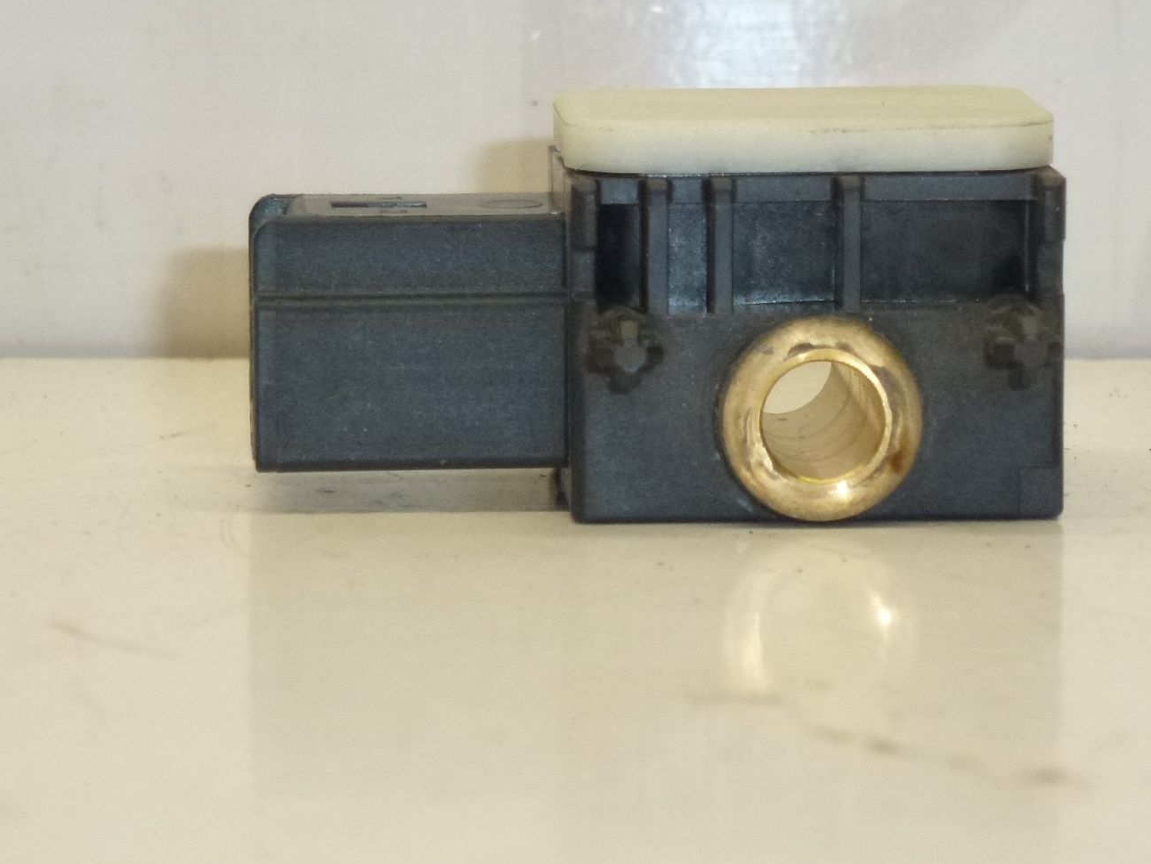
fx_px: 5952
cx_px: 682
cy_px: 391
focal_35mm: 179
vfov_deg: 8.3
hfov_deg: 11.0
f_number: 5.1
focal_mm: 20.2
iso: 400
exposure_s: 1/160
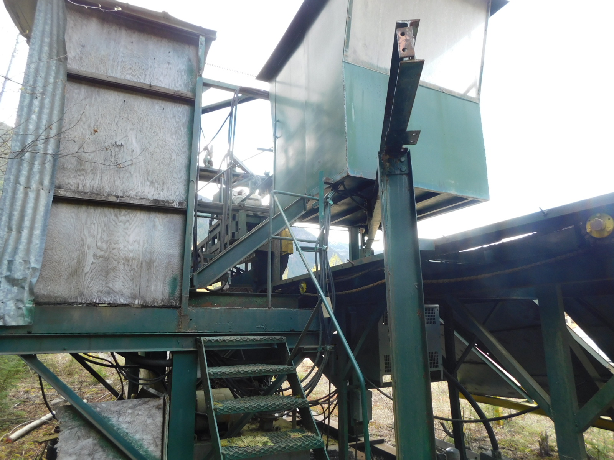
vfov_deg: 58.9
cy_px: 230
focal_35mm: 23
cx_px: 307
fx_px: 408
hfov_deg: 73.9
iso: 125
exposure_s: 1/100
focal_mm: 4
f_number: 3
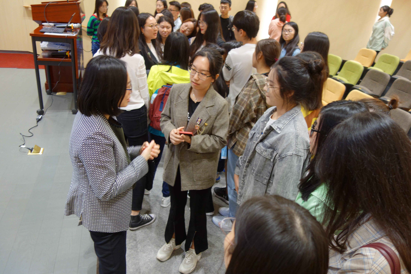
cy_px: 137
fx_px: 320
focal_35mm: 28
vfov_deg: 46.4
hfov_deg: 65.5
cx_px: 206
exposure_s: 1/30
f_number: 1.8
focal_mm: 10.4
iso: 160
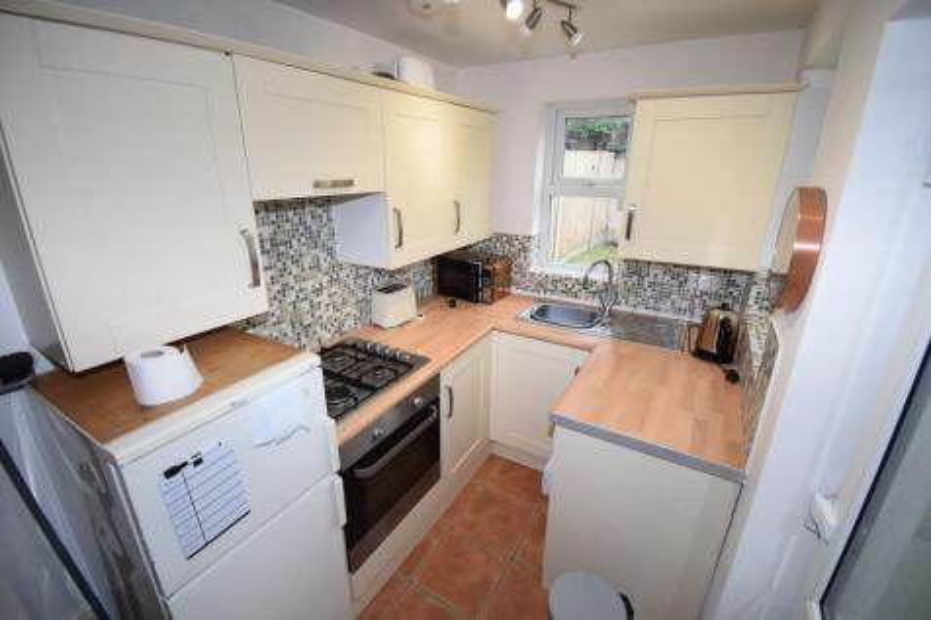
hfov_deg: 100.4
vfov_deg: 77.3
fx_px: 388
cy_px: 310
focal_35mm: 15
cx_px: 466
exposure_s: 1/80
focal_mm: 10
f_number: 4.5
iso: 400
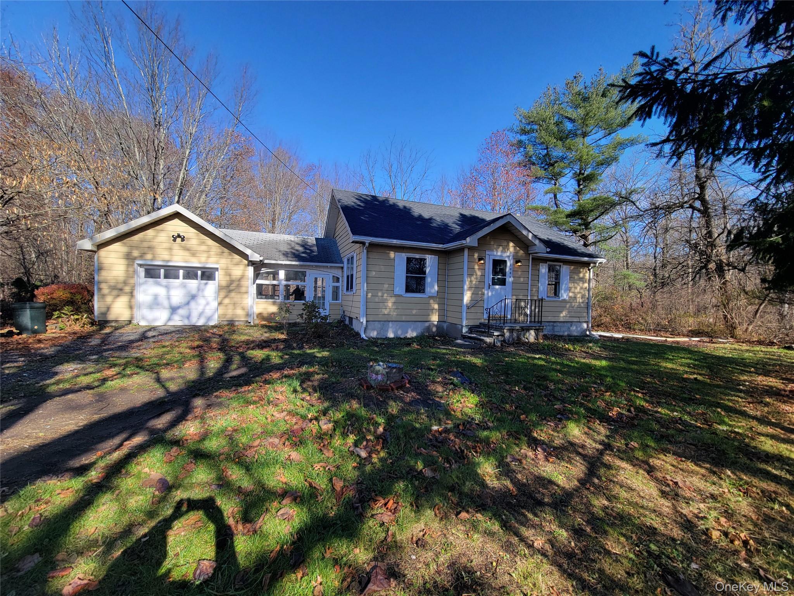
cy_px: 298
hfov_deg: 106.2
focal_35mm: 13
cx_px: 397
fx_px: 298
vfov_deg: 89.9
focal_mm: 2.2
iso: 50
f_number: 2.2
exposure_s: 1/580
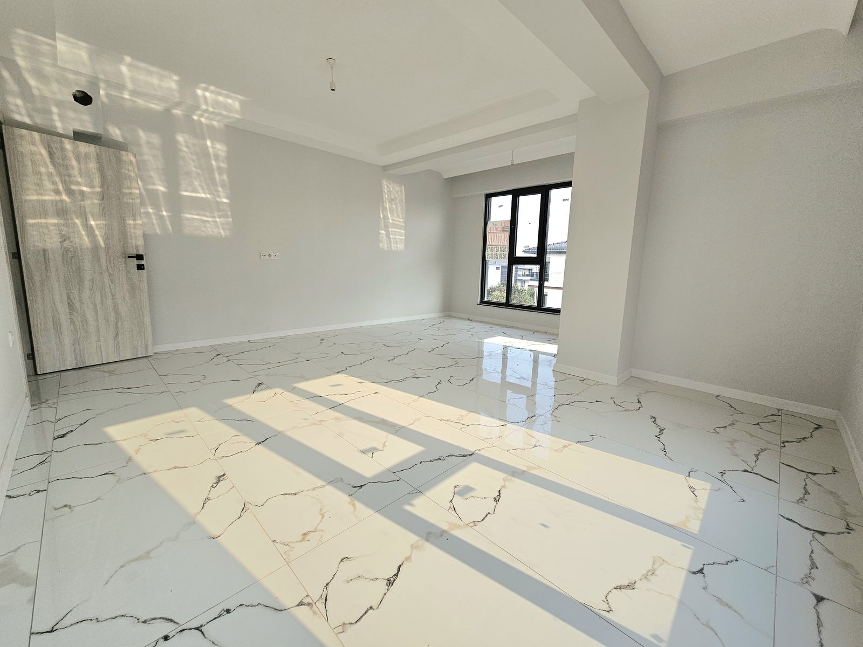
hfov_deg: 106.2
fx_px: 324
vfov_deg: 89.9
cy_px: 324
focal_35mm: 13
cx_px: 432
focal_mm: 2.2
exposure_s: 1/1250
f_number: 2.2
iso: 50
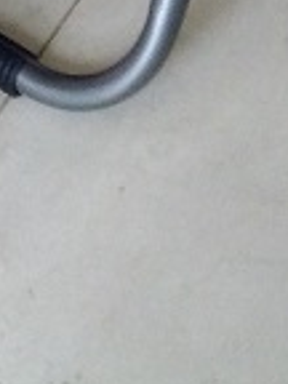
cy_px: -709
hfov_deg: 9.4
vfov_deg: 10.0
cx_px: -24
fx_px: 1731
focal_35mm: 156
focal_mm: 3.79
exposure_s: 1/33
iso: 396
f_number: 2
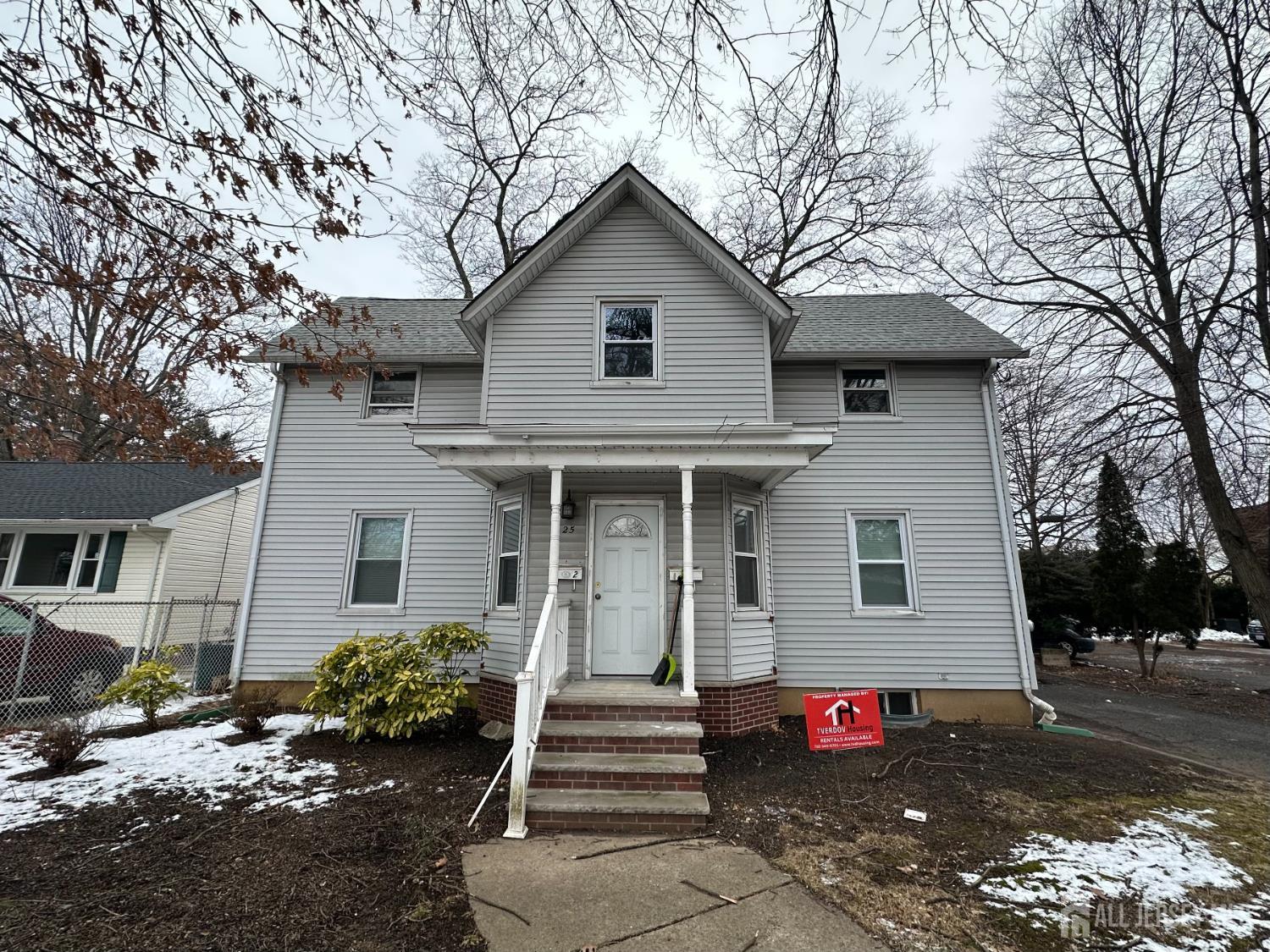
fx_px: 514
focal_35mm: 14
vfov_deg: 85.7
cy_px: 476
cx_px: 635
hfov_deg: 102.1
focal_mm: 2.22
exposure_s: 1/435
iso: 40
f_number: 2.2
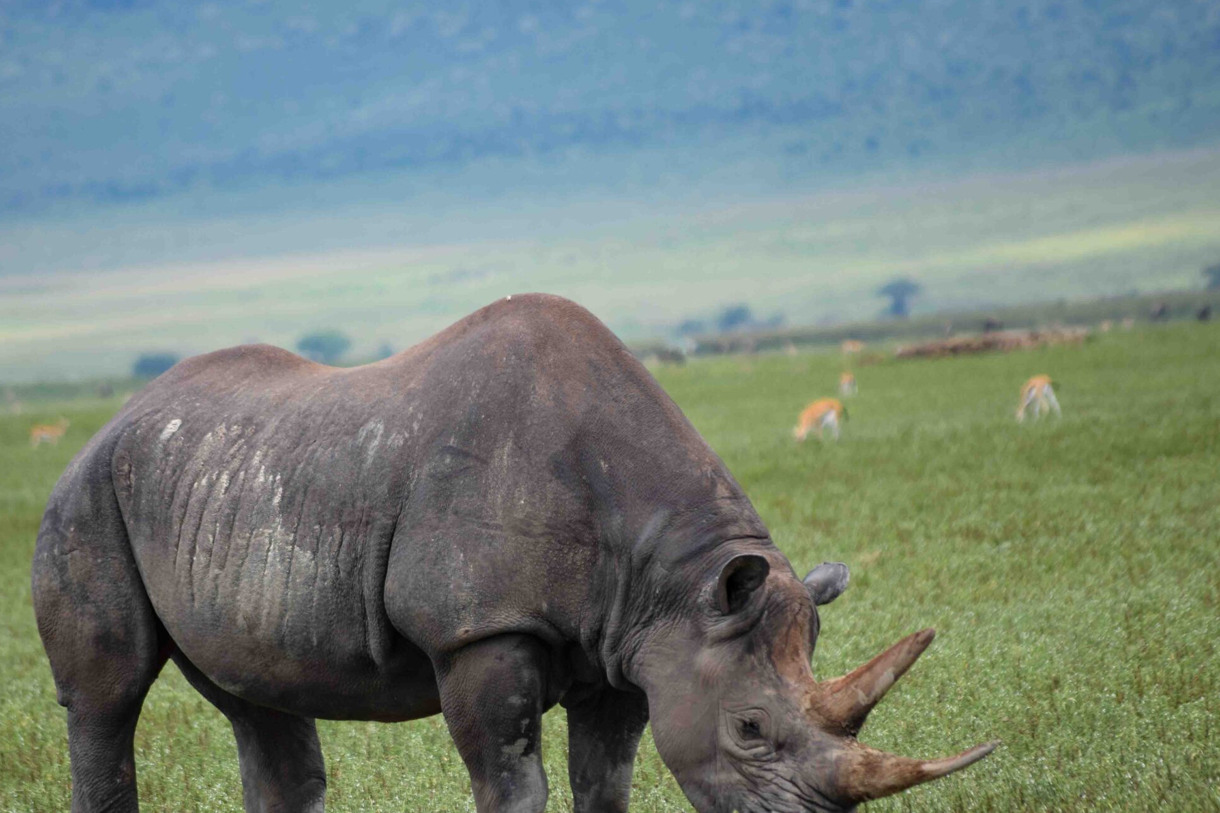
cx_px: 539
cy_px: 522
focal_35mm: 396
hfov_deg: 5.2
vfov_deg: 3.5
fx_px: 13420
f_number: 5.6
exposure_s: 1/320
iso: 140
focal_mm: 200
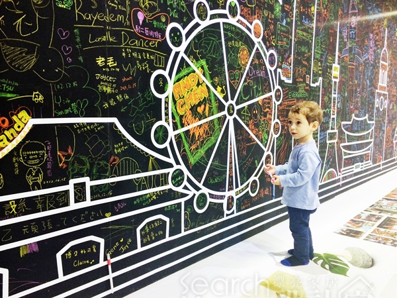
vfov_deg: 46.8
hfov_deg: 60.0
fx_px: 344
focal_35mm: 30
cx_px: 198
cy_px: 149
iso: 125
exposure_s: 1/30
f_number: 2.2
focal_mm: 4.12
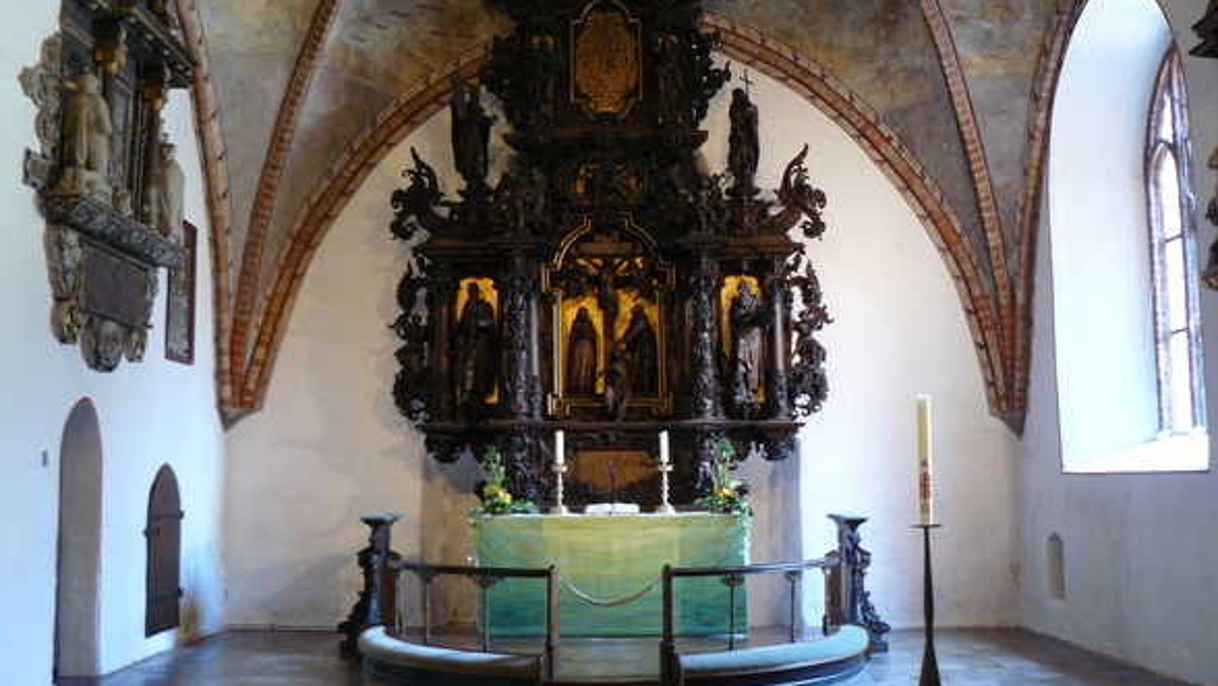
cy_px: 294
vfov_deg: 29.7
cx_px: 617
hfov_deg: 50.5
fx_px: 1292
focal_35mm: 40
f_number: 2.8
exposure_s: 1/6
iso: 200
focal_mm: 6
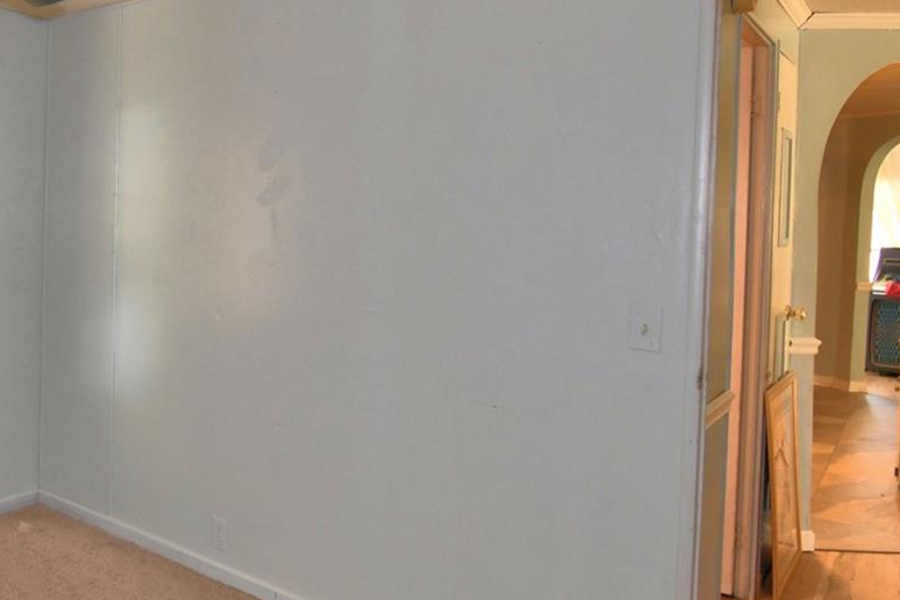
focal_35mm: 31
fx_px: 775
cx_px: 143
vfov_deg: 42.0
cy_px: 227
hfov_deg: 54.8
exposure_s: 1/30
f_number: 4.5
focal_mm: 10
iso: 250
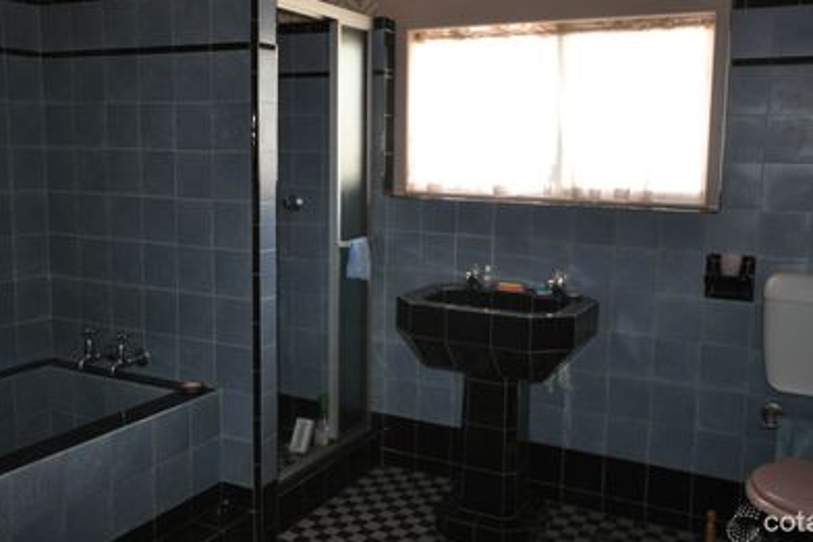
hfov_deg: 53.2
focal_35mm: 36
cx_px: 406
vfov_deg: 36.8
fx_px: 813
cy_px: 240
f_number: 5.6
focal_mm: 20
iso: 800
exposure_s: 1/60
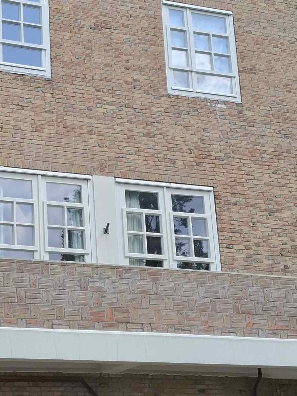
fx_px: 835
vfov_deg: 26.7
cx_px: 34
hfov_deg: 19.8
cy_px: 202
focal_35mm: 73
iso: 50
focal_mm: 5.54
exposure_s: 1/1406
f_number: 1.8
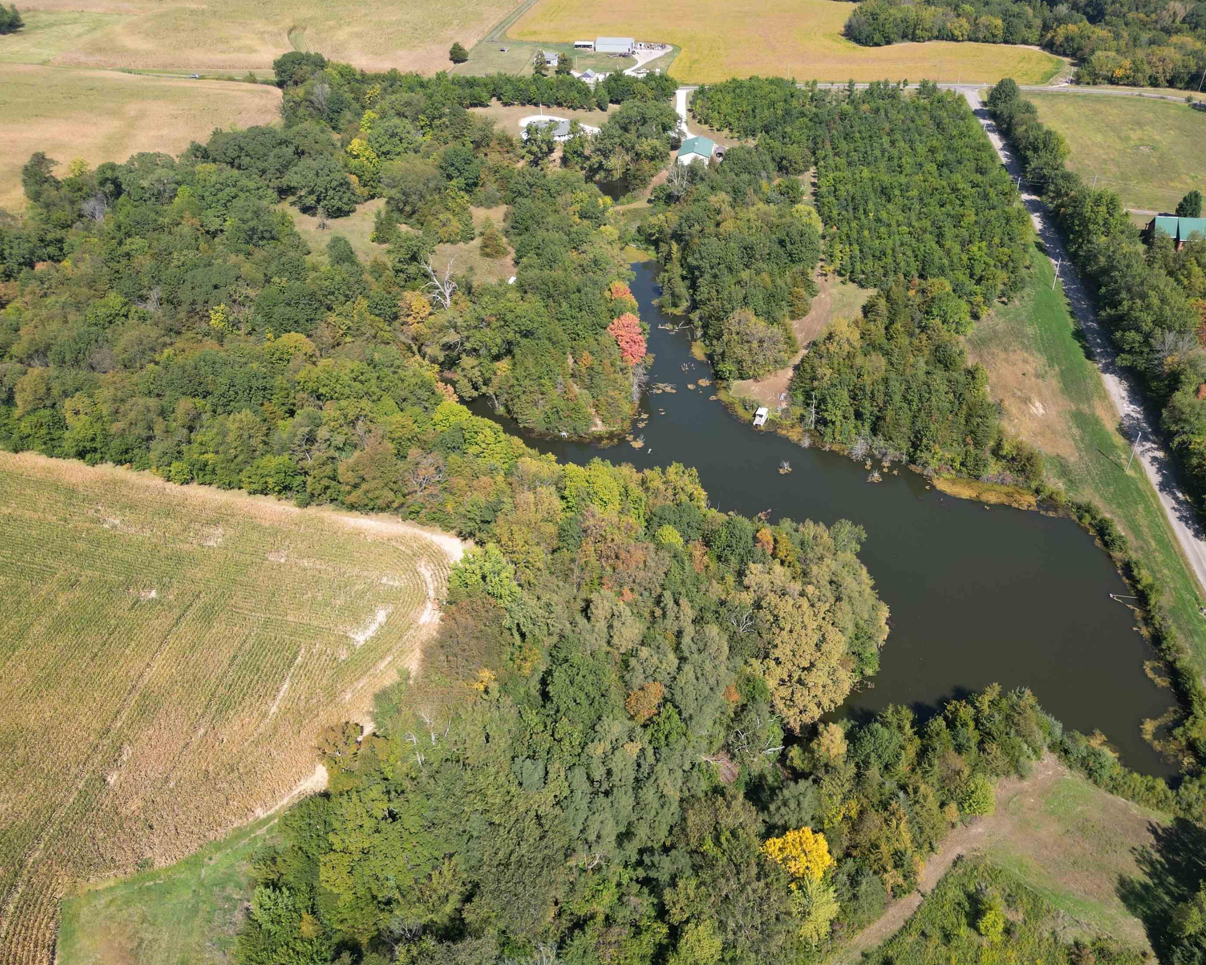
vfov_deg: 54.9
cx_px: 650
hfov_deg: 65.9
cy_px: 501
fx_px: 928
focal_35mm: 26
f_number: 1.7
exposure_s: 1/1500
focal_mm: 6.72
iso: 100
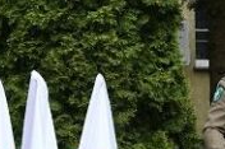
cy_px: 122
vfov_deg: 8.7
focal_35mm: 157
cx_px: 373
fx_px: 980
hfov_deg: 12.2
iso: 250
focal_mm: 24
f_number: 5.6
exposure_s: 1/400
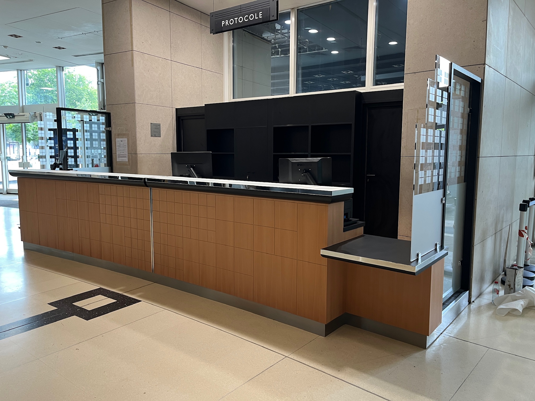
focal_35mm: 26
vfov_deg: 53.1
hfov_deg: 67.3
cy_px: 200
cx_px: 268
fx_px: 402
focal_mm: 5.1
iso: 100
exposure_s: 1/50
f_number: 1.6
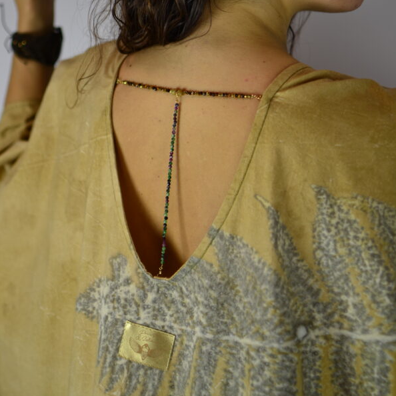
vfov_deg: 25.3
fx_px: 875
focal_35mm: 68
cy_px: 123
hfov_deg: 25.5
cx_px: 199
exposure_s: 1/125
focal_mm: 35
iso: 100
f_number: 1.8
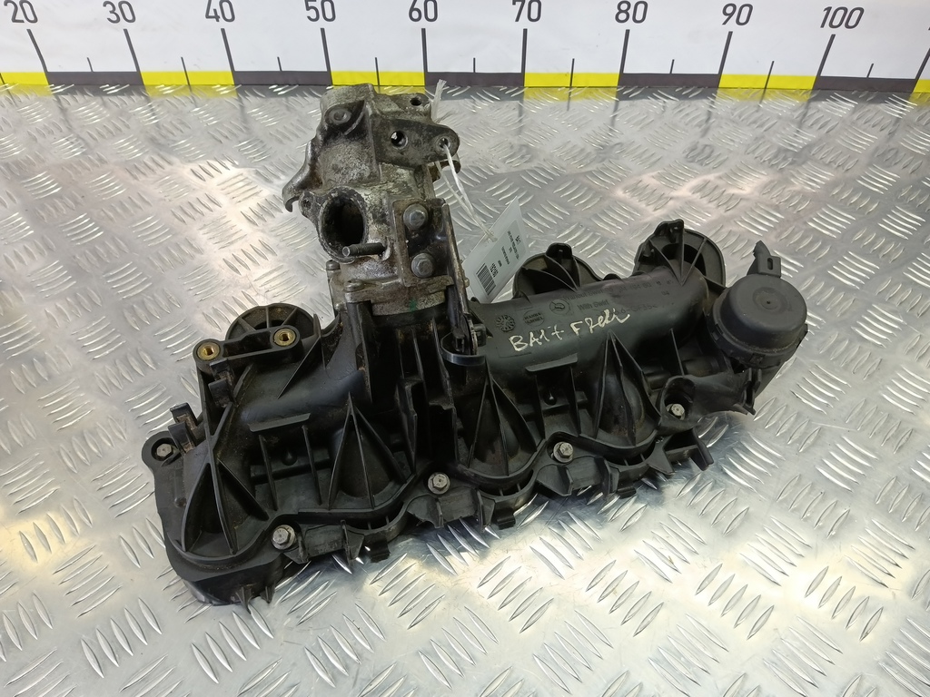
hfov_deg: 73.9
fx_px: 618
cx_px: 465
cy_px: 348
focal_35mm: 23
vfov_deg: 58.9
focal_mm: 4.11
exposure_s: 1/50
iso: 167
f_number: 1.6
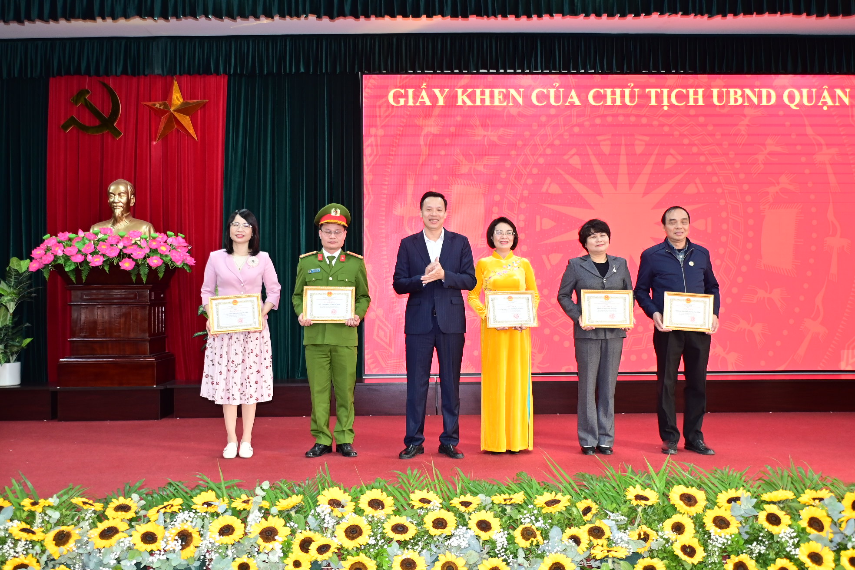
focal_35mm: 34
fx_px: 807
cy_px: 285
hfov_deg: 55.8
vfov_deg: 38.9
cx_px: 428
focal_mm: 23
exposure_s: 1/60
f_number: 3.8
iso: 800
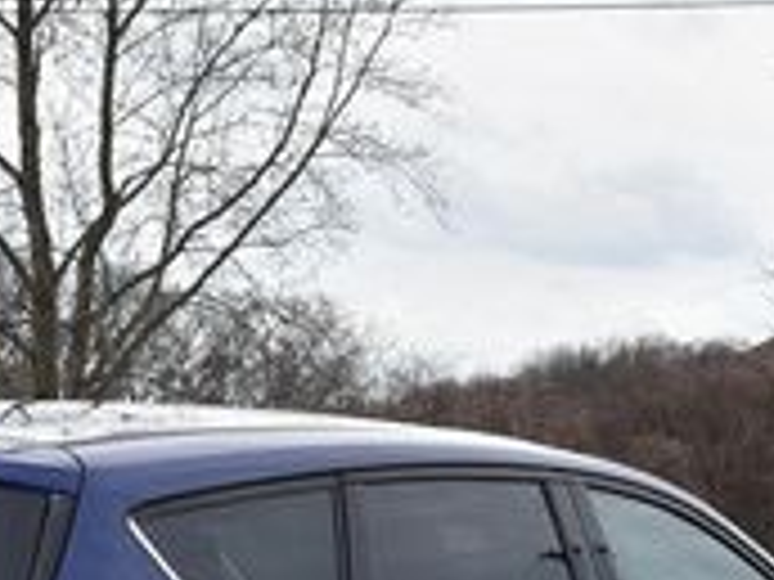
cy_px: 578
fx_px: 4315
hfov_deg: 10.2
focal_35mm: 193
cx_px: 292
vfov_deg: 7.7
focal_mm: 36
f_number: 8
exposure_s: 1/250
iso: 125
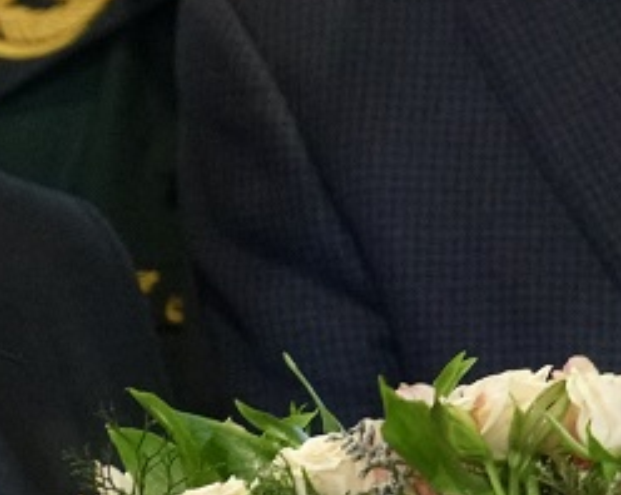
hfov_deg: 4.0
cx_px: 1578
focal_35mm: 477
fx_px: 8760
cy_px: 62
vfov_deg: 3.2
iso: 2500
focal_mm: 70
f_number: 4.5
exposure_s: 1/250
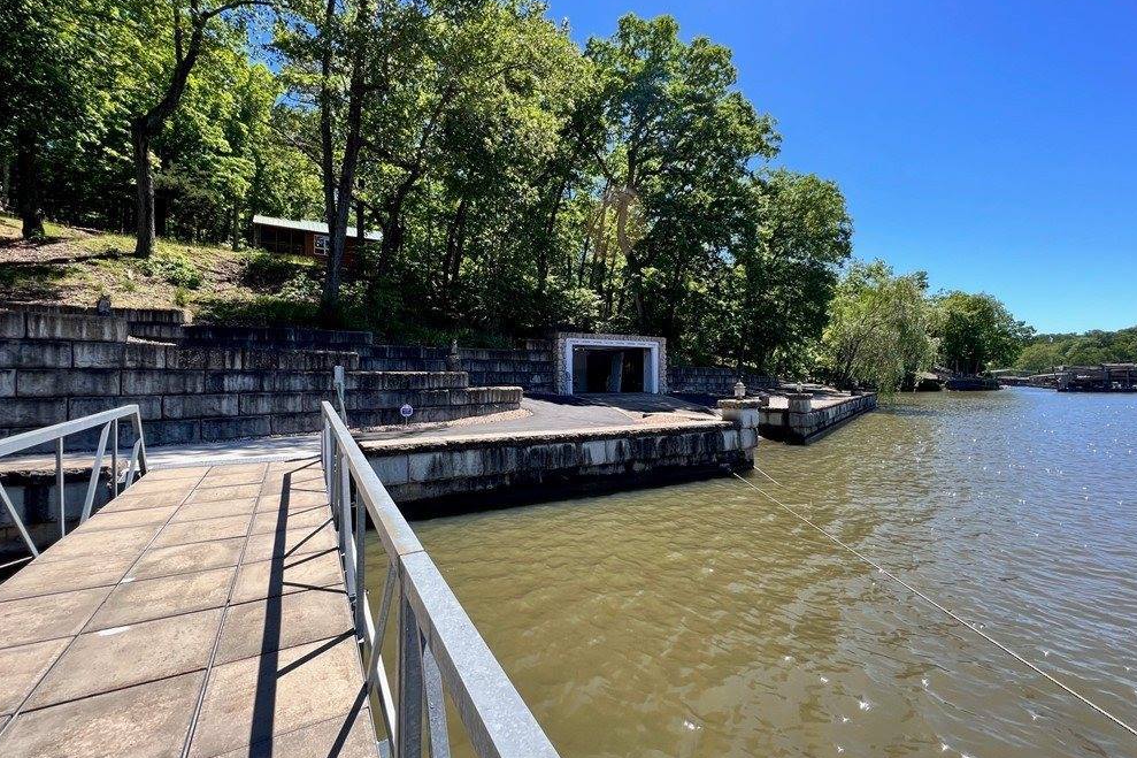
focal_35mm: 14
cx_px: 570
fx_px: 442
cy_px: 374
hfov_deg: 104.3
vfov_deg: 81.2
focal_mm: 1.57
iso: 32
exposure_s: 1/365
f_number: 1.8
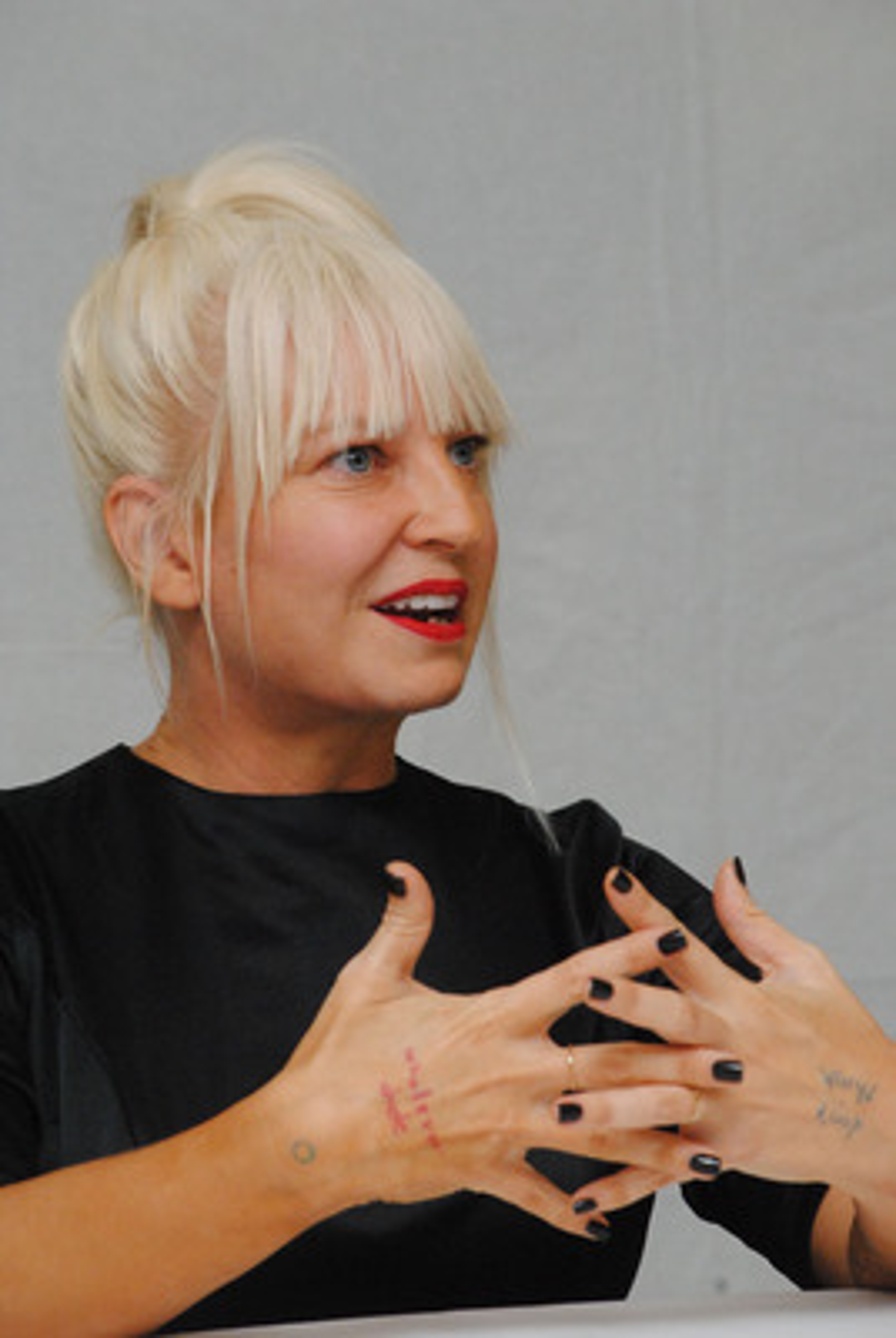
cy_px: 669
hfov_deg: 7.7
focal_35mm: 180
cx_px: 448
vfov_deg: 11.4
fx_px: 6696
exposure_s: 1/160
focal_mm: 120
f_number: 9
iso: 1600
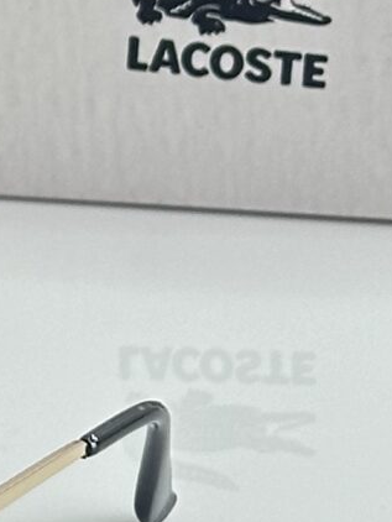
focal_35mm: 291
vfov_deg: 6.8
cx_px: -550
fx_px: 4389
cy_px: 2
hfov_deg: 5.0
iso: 100
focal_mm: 6.86
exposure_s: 1/60
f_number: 1.78
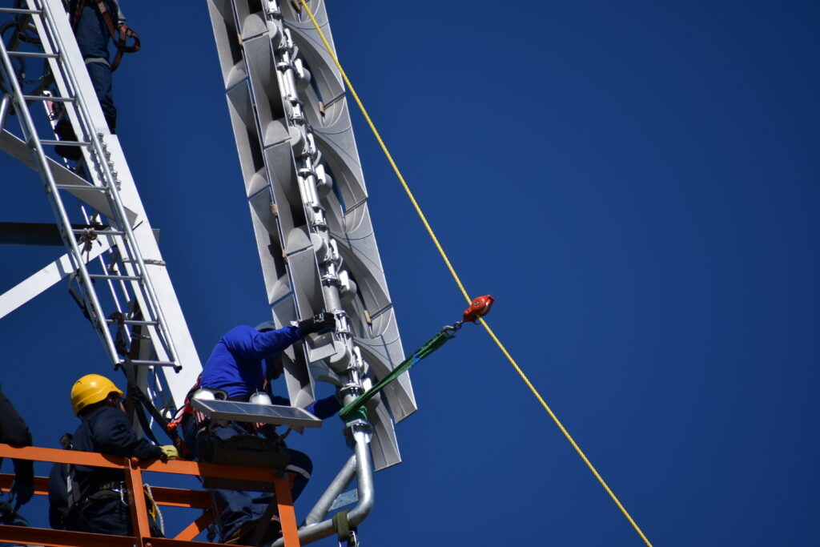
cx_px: 410
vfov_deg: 3.1
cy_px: 274
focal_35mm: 450
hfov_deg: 4.6
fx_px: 10251
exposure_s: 1/2000
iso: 200
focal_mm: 300
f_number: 6.3
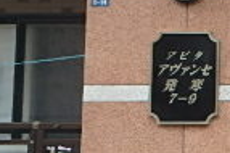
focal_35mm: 98
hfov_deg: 17.2
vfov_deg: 13.9
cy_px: 42
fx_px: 625
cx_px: 410
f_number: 3.5
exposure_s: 1/200
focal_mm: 3.7
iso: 125
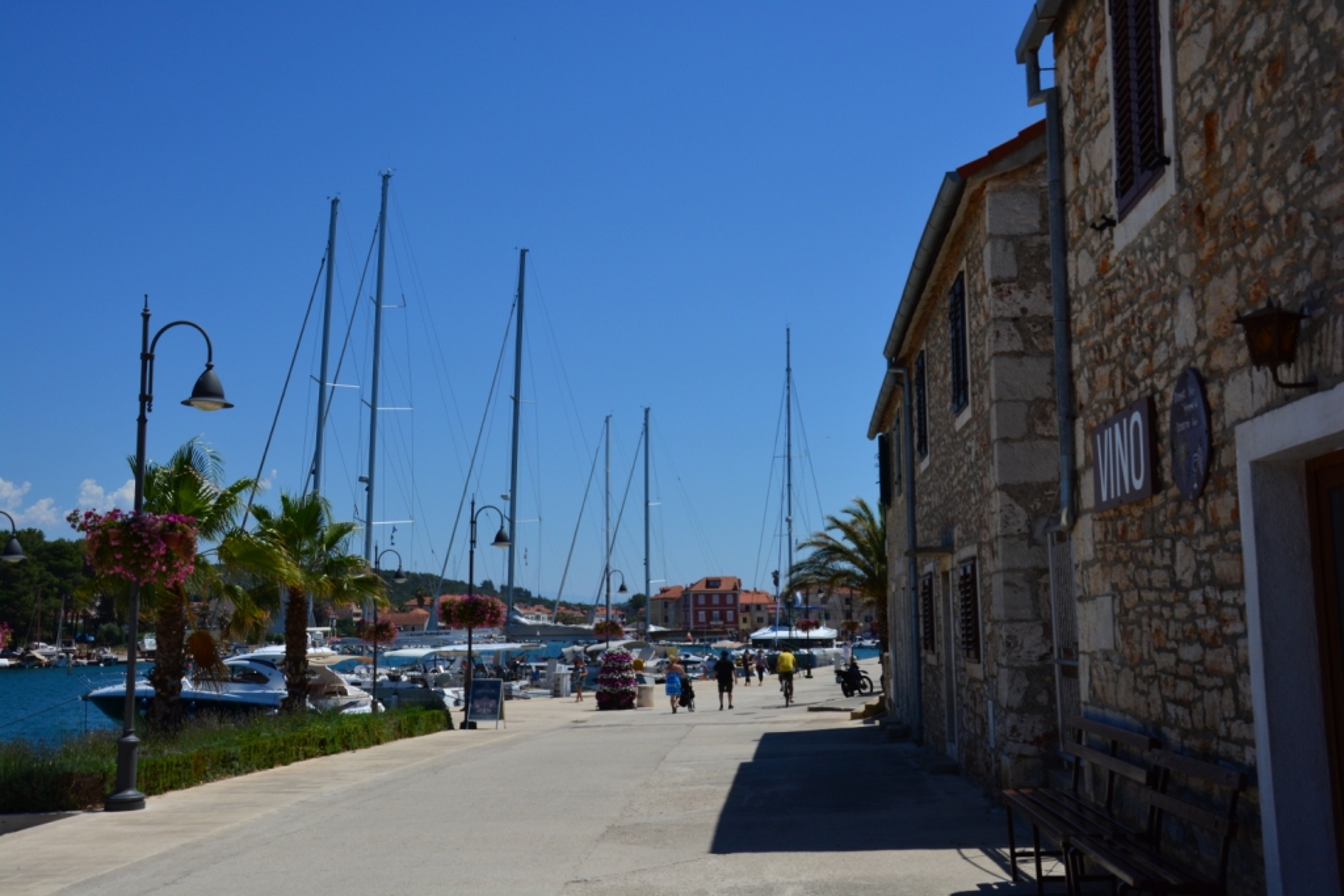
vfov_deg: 34.2
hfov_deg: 49.5
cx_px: 672
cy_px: 448
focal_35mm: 39
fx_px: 1456
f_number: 9
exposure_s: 1/800
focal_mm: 26
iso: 200
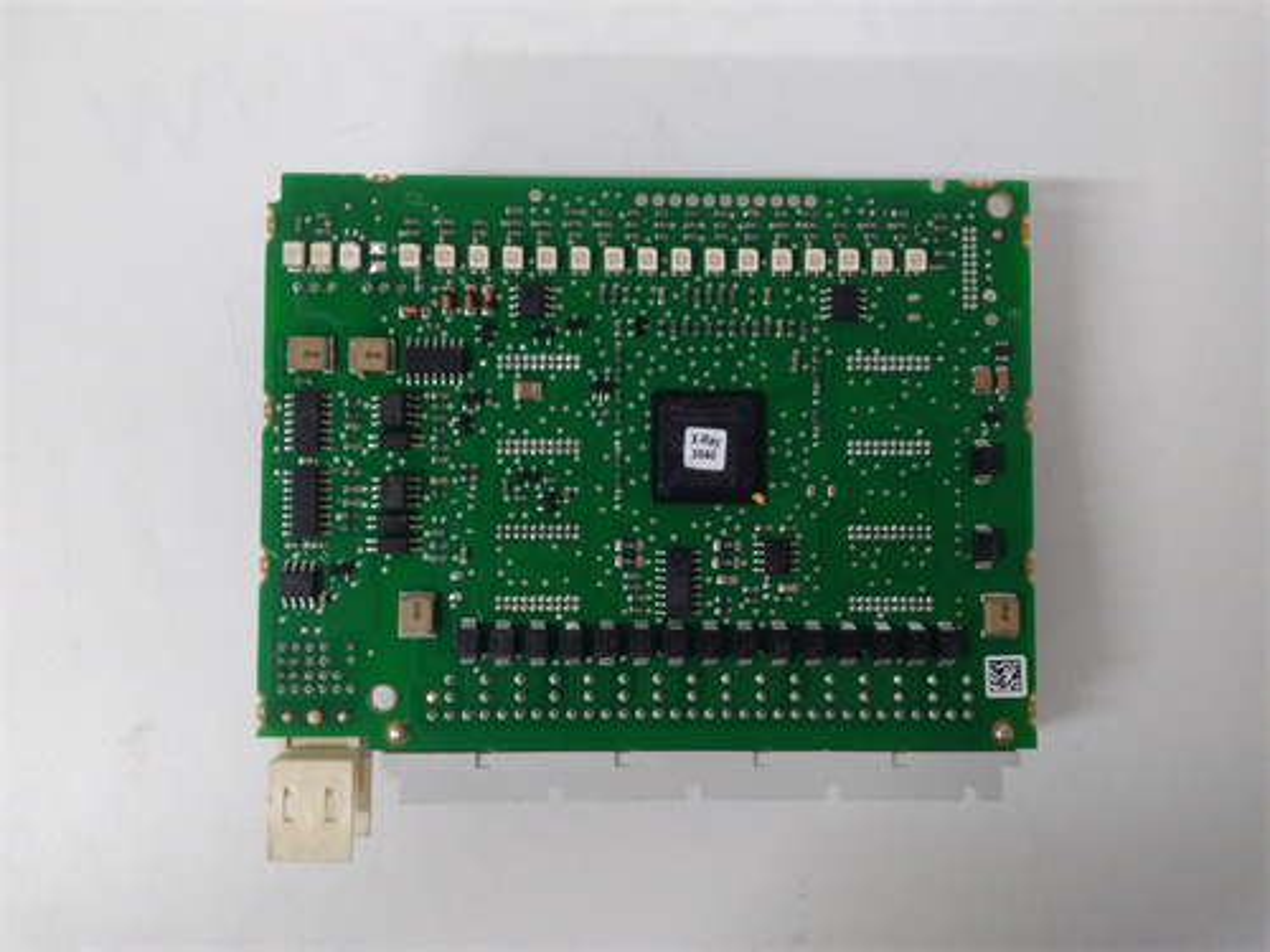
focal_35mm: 27
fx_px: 991
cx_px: 635
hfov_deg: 65.3
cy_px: 476
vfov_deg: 51.4
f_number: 2
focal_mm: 3.79
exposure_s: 1/33
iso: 501
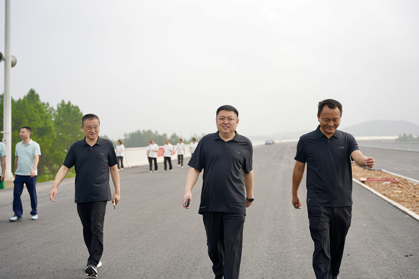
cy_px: 139
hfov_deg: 37.6
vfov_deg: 25.5
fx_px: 616
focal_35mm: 53
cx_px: 213
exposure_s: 1/1000
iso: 100
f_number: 2.8
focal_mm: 51.9
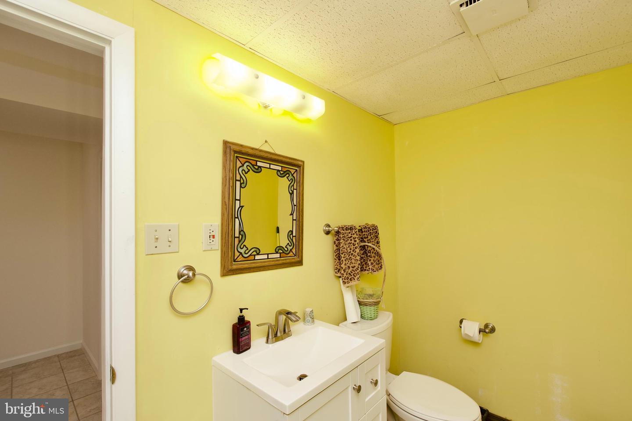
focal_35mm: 15
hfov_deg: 100.4
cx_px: 316
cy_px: 210
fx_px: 263
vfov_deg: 77.3
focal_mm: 10
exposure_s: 1/50
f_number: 7.1
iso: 320
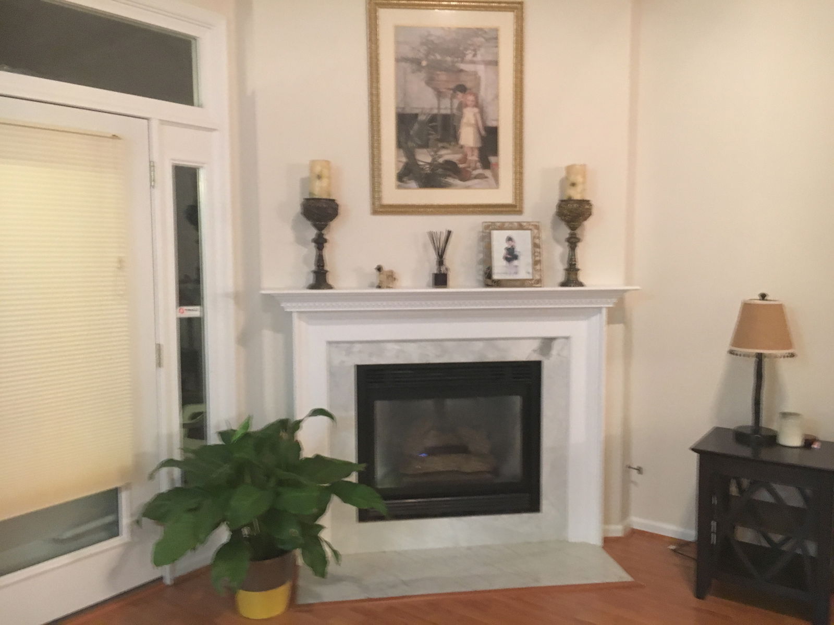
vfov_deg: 48.2
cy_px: 312
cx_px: 417
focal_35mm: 29
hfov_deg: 61.7
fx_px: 699
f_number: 2.2
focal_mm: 4.15
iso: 400
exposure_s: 1/15
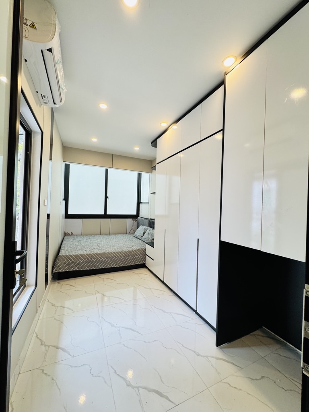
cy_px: 206
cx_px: 154
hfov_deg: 85.7
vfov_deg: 102.1
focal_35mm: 14
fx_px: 167
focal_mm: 2.22
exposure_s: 1/100
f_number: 2.2
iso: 160
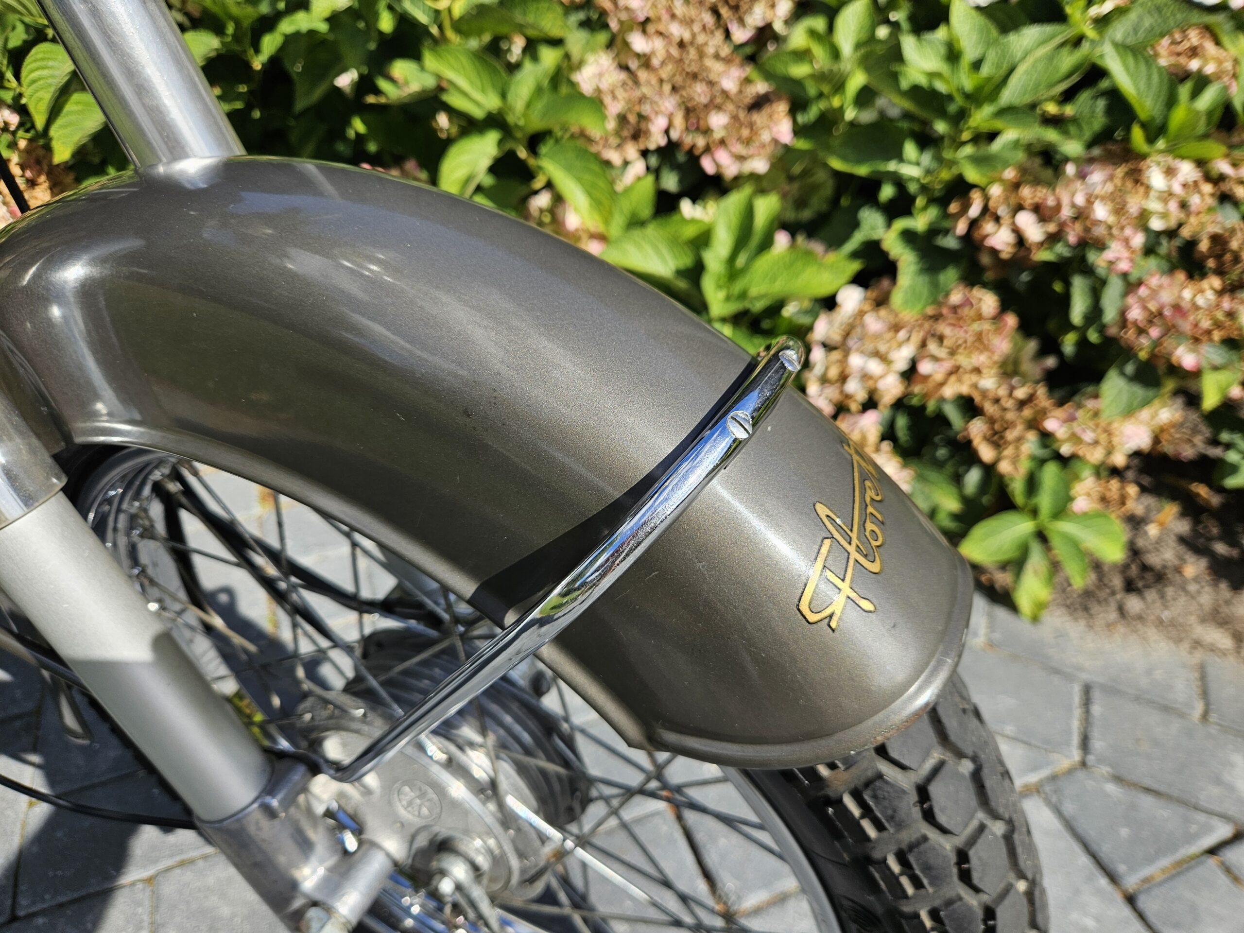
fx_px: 827
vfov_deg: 58.9
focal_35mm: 23
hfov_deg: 73.9
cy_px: 466
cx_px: 622
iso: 32
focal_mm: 5.4
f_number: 1.8
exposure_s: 1/1525
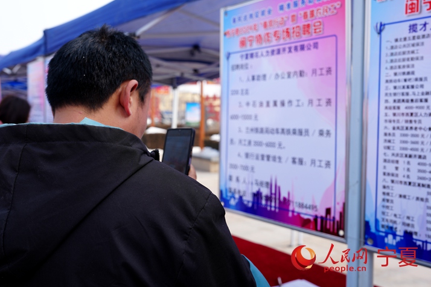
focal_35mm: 37
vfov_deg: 35.9
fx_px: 443
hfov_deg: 51.8
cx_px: 193
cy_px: 127
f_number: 5
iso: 100
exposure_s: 1/250
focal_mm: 33
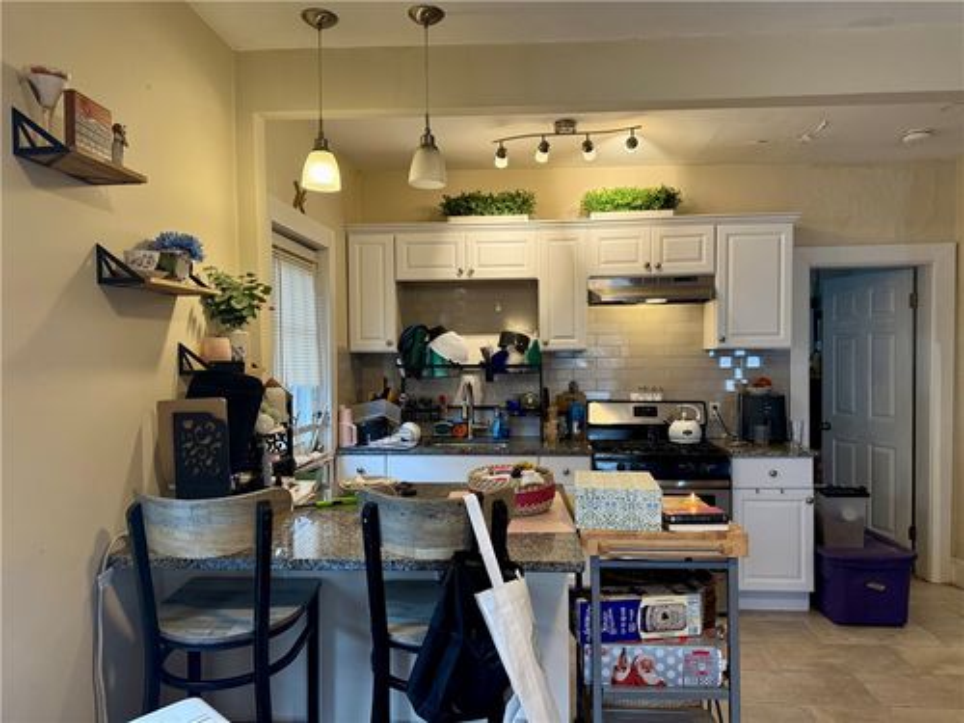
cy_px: 362
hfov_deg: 71.6
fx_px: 668
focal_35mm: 24
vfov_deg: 56.8
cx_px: 482
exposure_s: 1/120
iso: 200
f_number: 1.78
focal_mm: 6.76
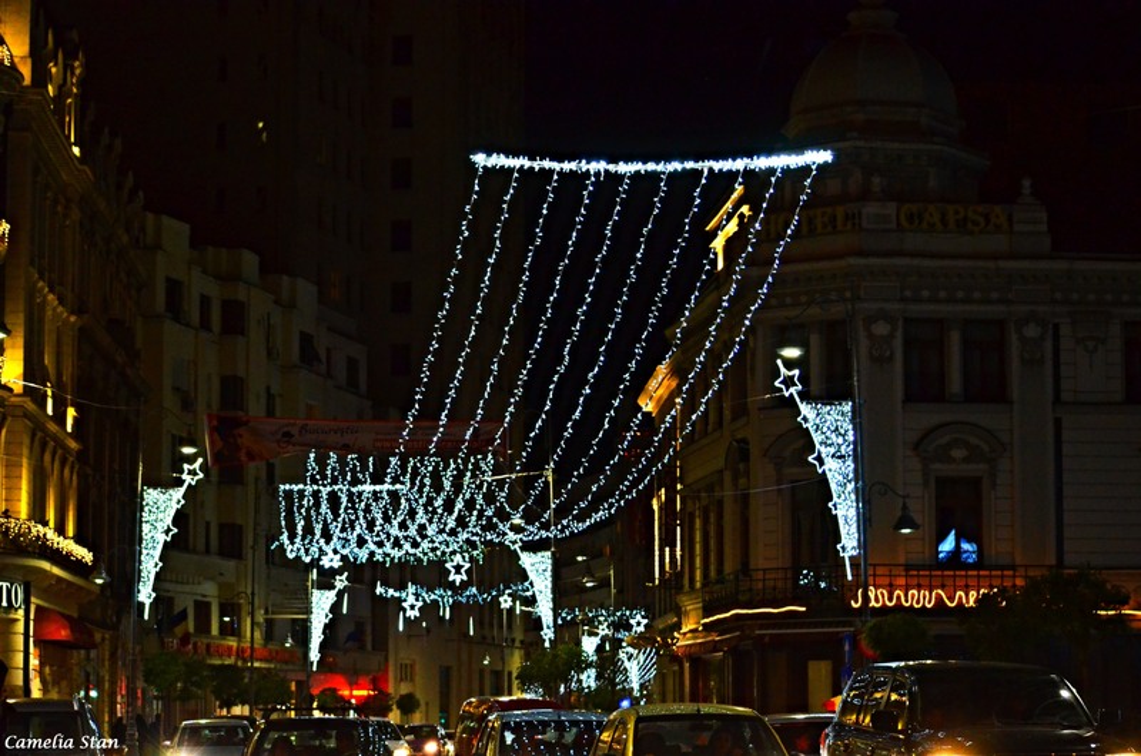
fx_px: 3084
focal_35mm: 98
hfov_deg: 21.0
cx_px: 570
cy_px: 378
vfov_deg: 14.0
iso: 2800
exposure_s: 1/100
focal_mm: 65
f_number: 4.5
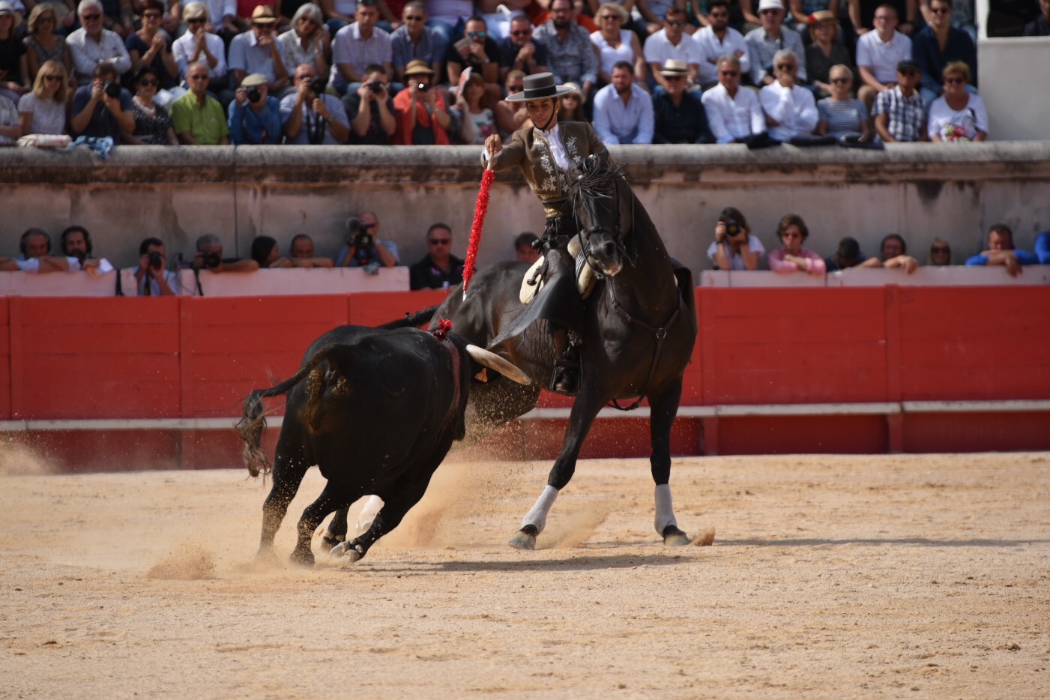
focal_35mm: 289
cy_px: 316
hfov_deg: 7.1
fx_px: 8429
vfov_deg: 4.8
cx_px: 511
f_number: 5.6
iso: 400
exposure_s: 1/1600
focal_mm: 250
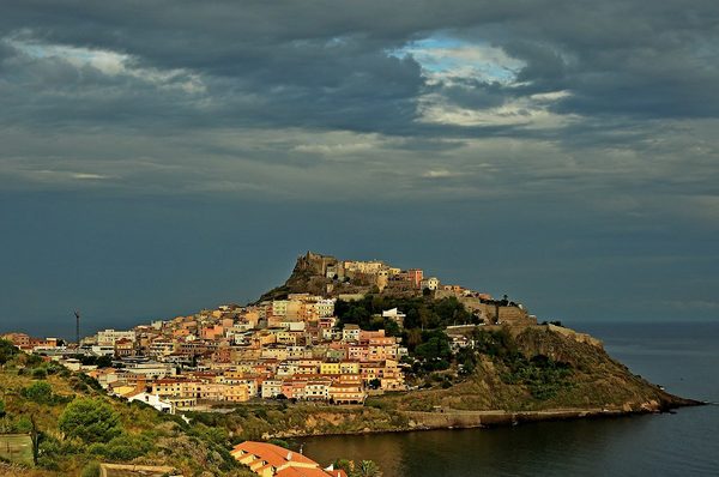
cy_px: 238
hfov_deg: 35.1
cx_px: 360
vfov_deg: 23.7
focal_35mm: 57
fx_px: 1137
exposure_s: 1/1600
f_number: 5.6
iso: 800
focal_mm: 38
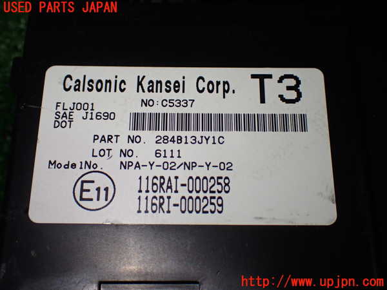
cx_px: 194
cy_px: 145
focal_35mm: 44
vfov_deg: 32.9
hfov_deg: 42.9
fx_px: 492
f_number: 2.9
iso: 250
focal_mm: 7.84
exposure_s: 1/160
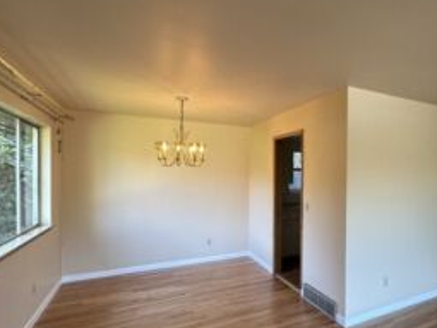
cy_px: 179
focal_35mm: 22
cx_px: 295
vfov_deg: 60.9
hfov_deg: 73.8
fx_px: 278
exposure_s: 1/120
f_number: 2.2
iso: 125
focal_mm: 2.22
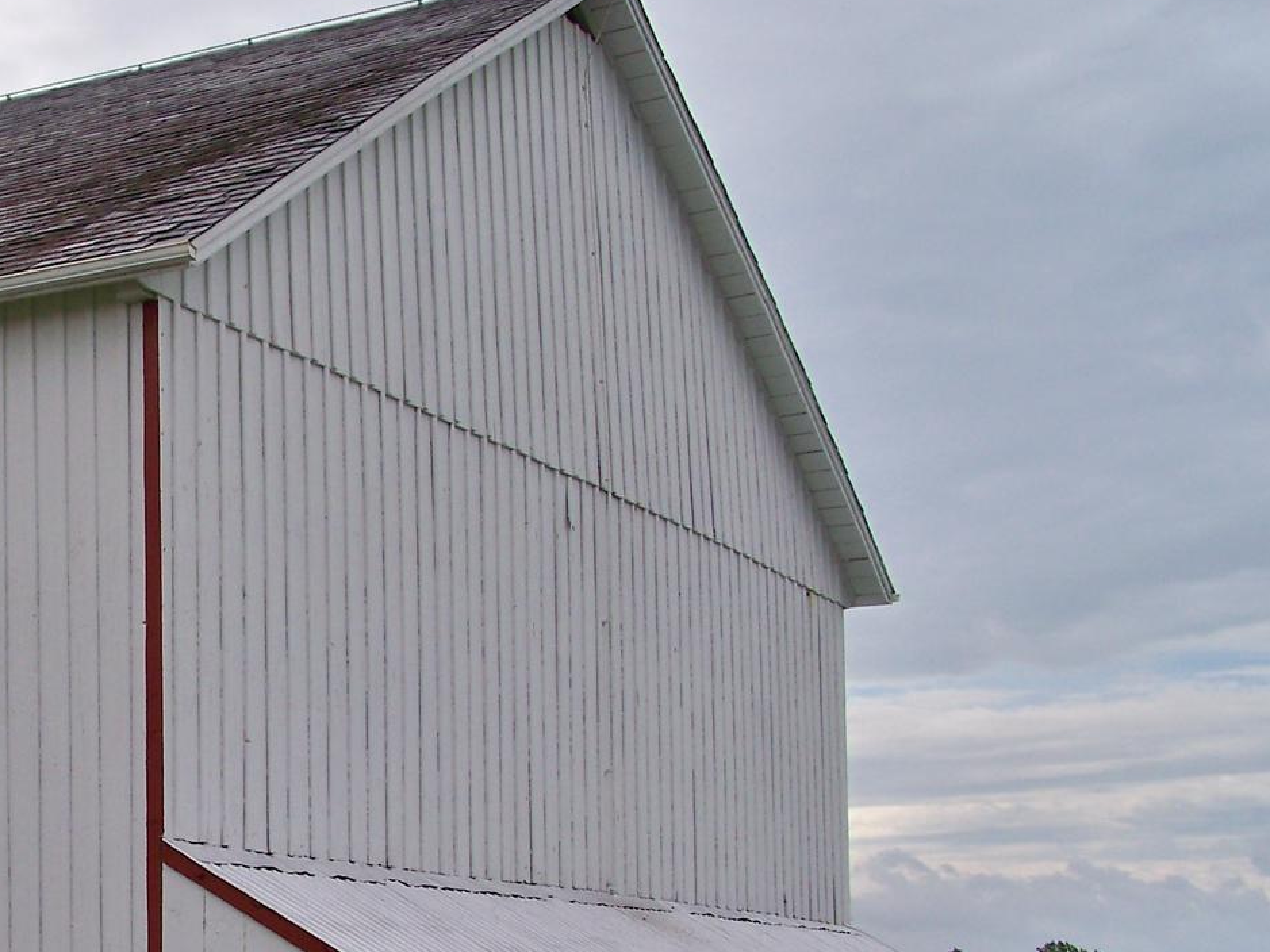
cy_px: 824
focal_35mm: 72
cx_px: 18
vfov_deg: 20.1
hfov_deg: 25.8
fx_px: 2641
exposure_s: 1/800
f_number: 4
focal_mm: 5.85
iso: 80
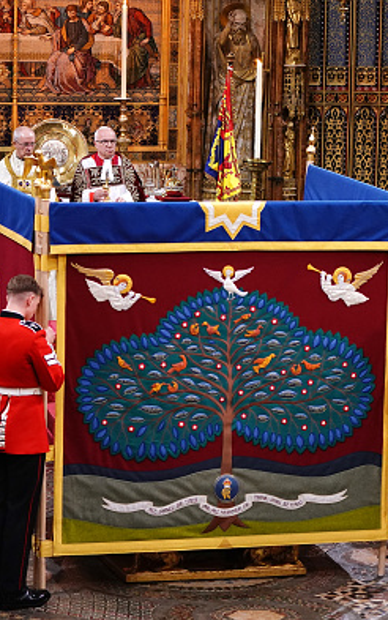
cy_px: 311
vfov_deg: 13.6
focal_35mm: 154
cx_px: 298
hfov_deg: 8.5
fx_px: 2603
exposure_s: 1/125
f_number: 4.5
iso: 5000
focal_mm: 100
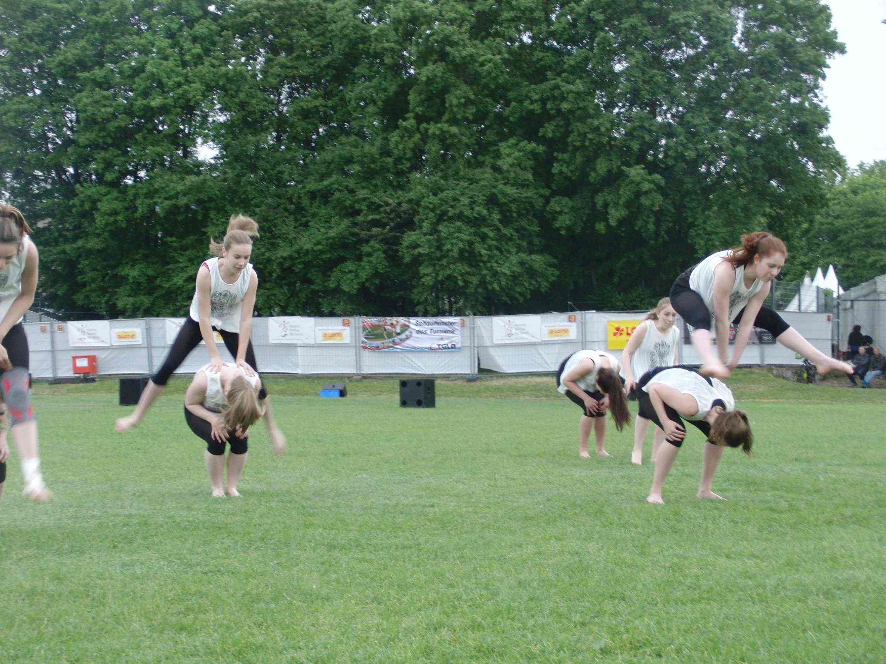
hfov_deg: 27.8
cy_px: 332
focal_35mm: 70
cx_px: 443
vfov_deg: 21.0
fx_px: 1792
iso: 125
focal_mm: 12.23
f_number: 4.1
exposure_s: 1/80
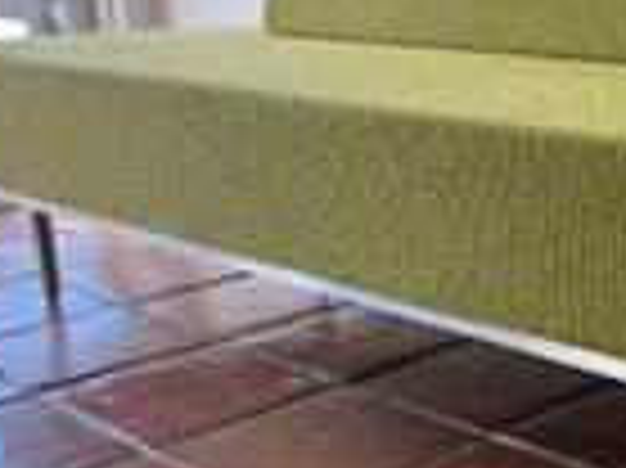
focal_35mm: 64
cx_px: 633
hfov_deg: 28.4
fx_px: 1156
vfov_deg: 22.9
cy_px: 272
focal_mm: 5.7
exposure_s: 1/120
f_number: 1.5
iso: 50
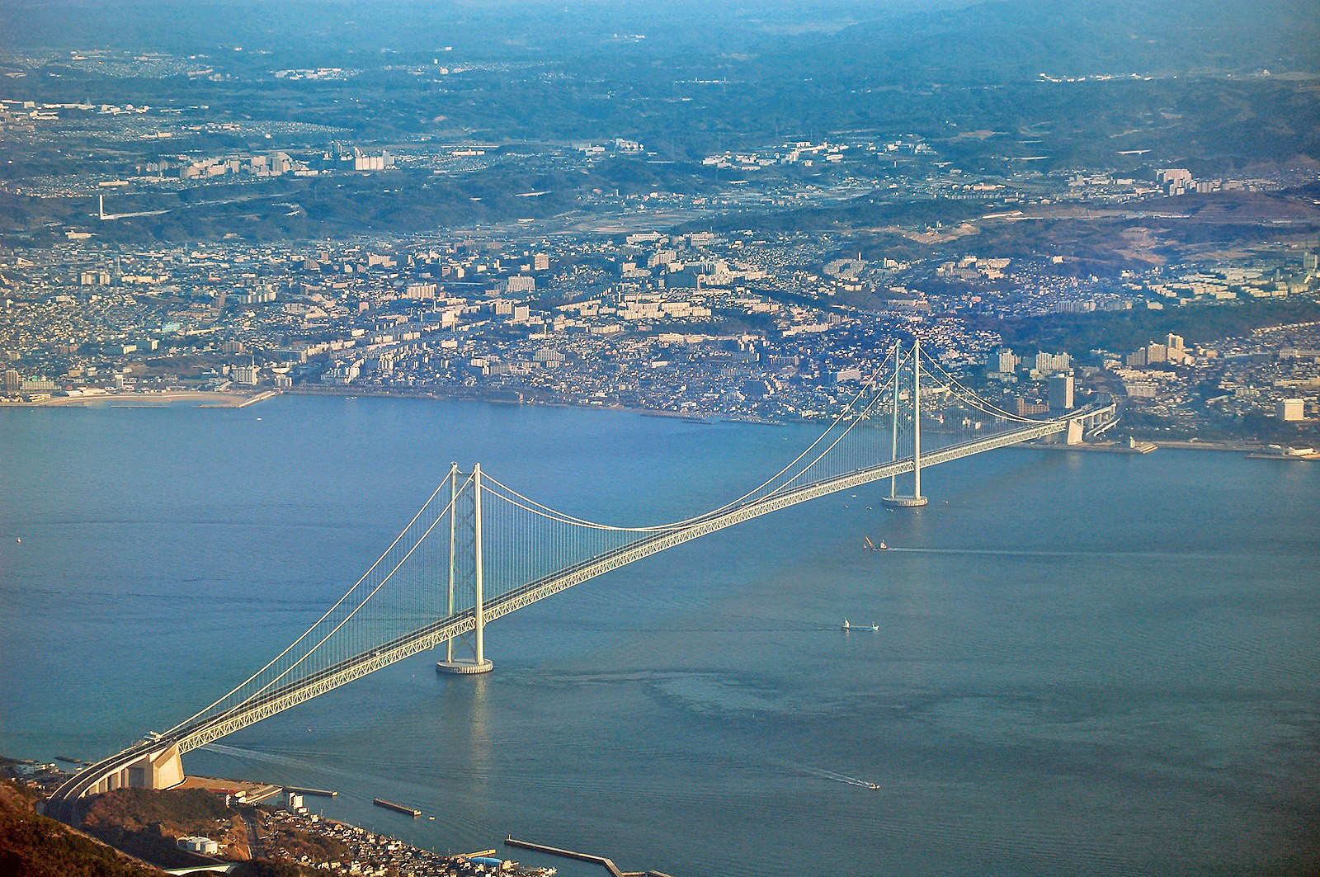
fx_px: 4670
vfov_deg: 10.7
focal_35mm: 128
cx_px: 660
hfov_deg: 16.1
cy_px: 438
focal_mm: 85
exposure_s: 1/640
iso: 200
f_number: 6.3
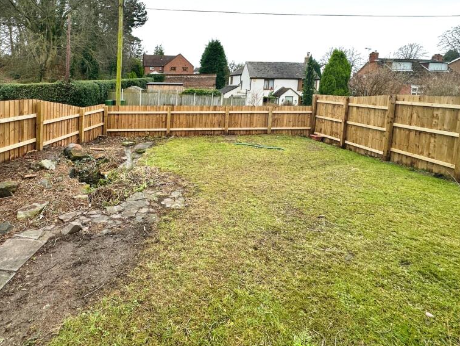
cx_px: 199
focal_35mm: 19
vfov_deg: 68.2
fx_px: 253
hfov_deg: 84.2
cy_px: 143
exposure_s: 1/135
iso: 40
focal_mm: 2.22
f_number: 2.2
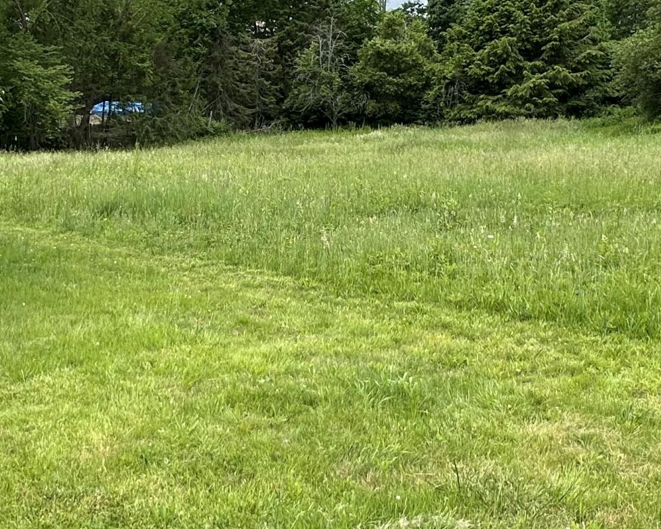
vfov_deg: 35.6
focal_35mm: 42
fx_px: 822
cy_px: 237
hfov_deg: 43.4
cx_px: 240
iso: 40
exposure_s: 1/615
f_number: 2.2
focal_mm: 2.22
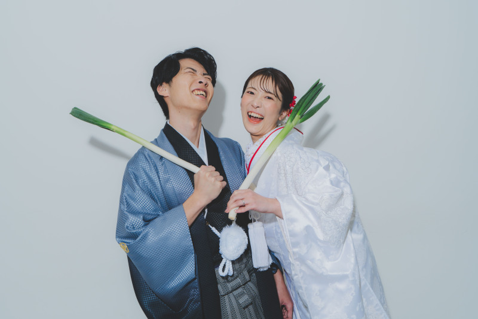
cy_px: 160
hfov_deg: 54.4
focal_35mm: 35
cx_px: 239
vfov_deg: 37.8
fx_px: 465
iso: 200
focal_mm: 35
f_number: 8
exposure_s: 1/125
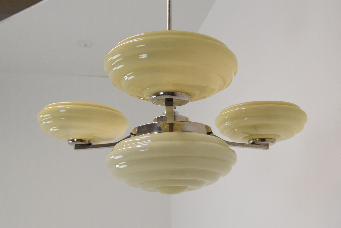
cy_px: 114
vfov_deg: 28.1
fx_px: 455
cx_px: 170
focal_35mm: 48
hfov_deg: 41.1
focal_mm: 32
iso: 1600
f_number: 8
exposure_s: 1/250
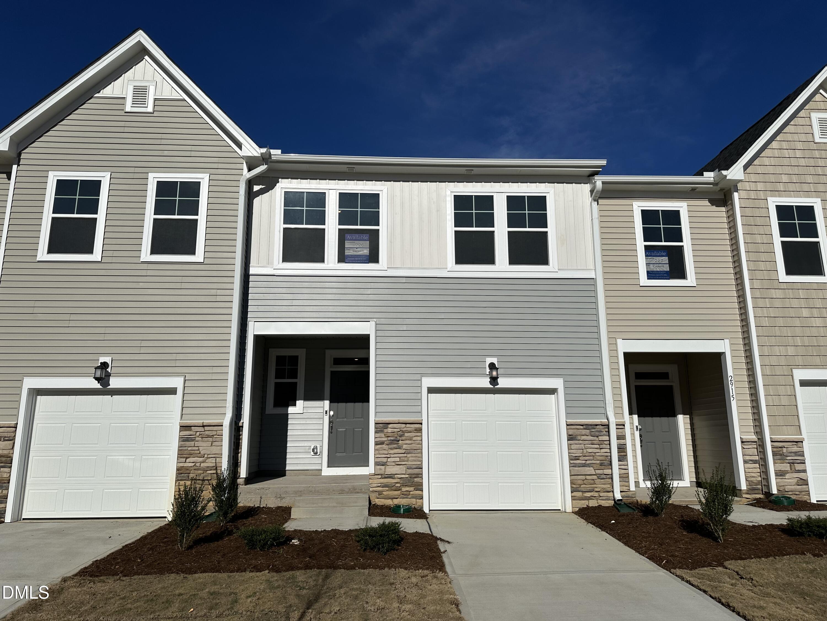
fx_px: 573
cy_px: 310
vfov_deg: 56.8
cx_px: 414
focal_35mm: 24
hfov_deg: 71.6
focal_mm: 6.86
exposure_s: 1/18519
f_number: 1.78
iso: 64
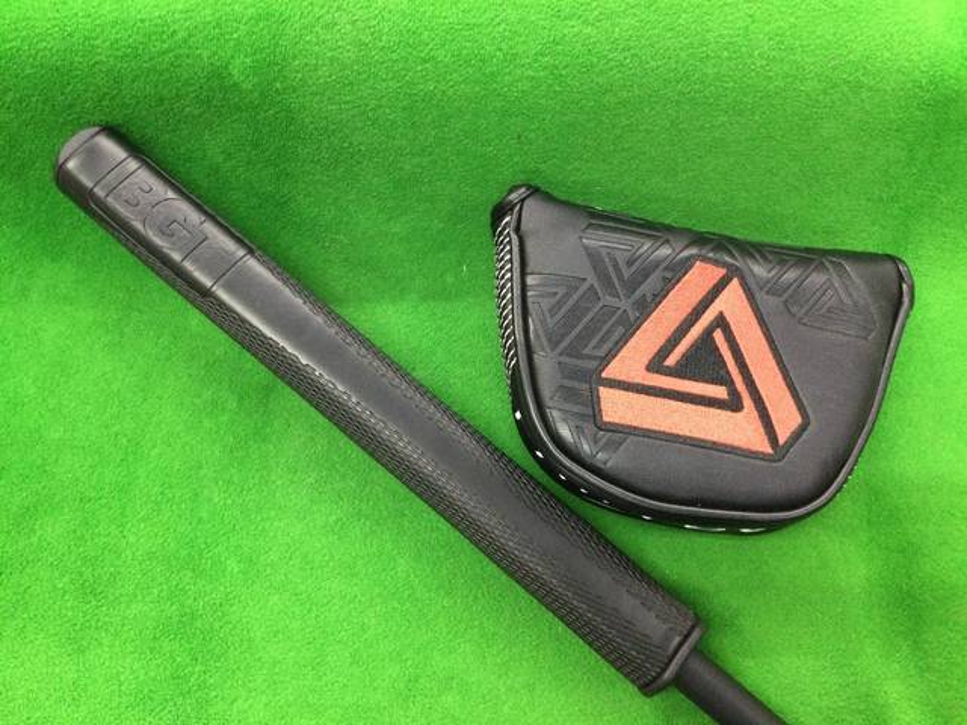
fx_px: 866
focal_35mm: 31
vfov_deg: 45.4
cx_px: 484
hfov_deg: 58.4
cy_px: 362
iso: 160
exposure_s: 1/30
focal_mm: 3.3
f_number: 2.4
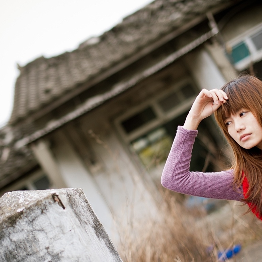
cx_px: 148
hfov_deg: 26.9
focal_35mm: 64
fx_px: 548
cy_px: 131
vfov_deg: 26.9
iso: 200
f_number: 1.6
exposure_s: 1/1600
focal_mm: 50
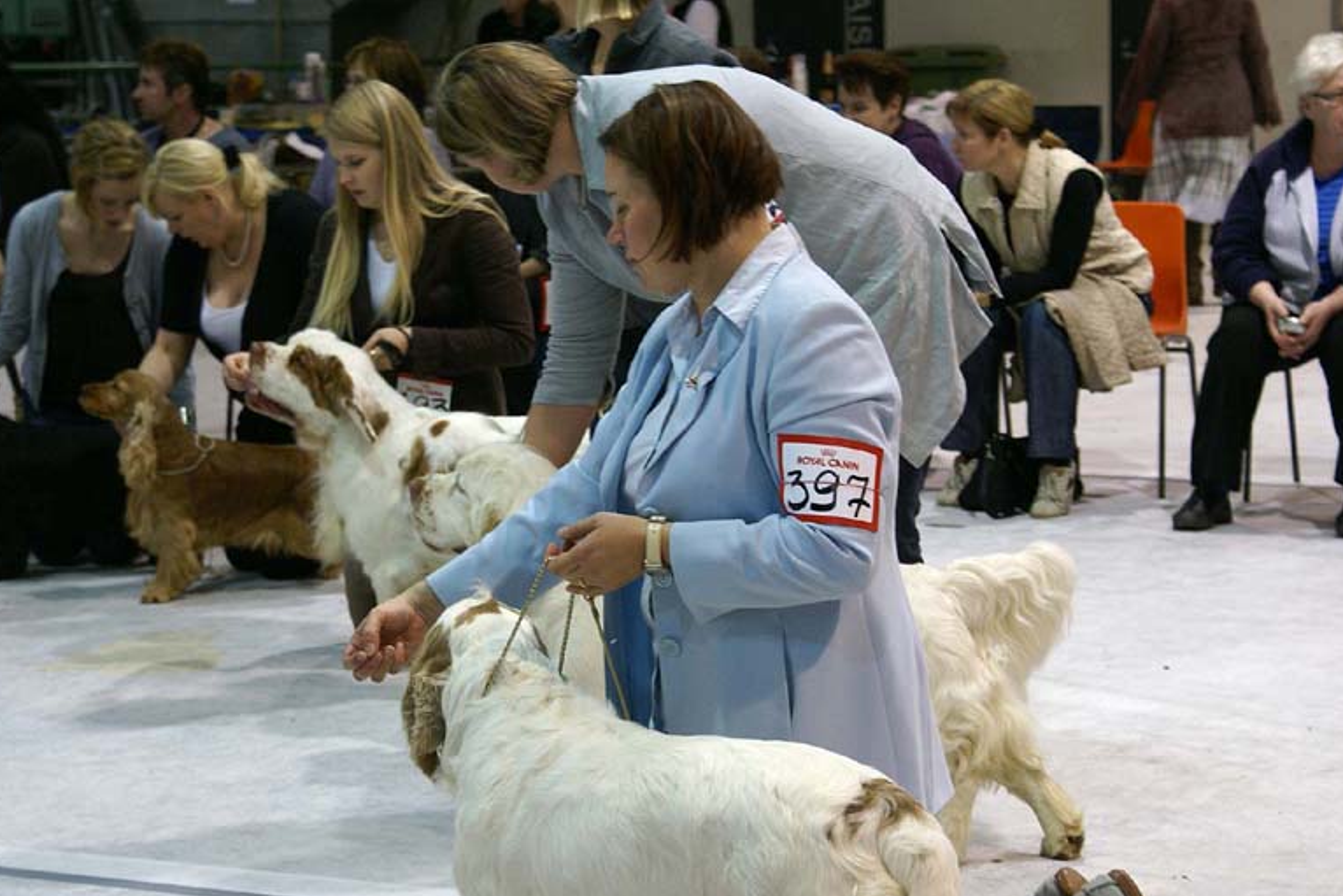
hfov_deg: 21.7
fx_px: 3507
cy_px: 437
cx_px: 661
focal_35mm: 94
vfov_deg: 14.6
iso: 400
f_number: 5.6
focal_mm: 60
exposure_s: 1/40
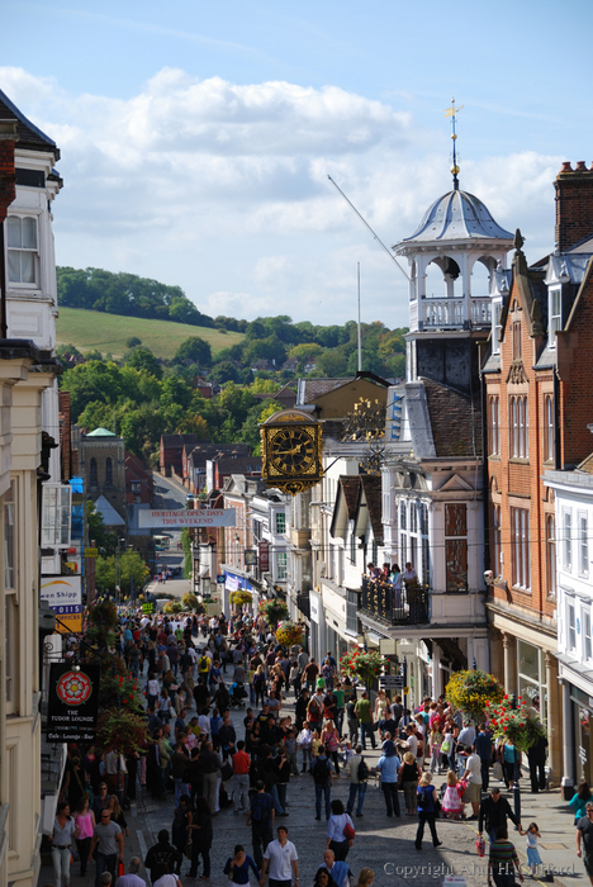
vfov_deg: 20.9
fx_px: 2404
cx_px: 296
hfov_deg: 14.1
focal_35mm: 98
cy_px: 444
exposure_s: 1/400
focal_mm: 65
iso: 100
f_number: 5
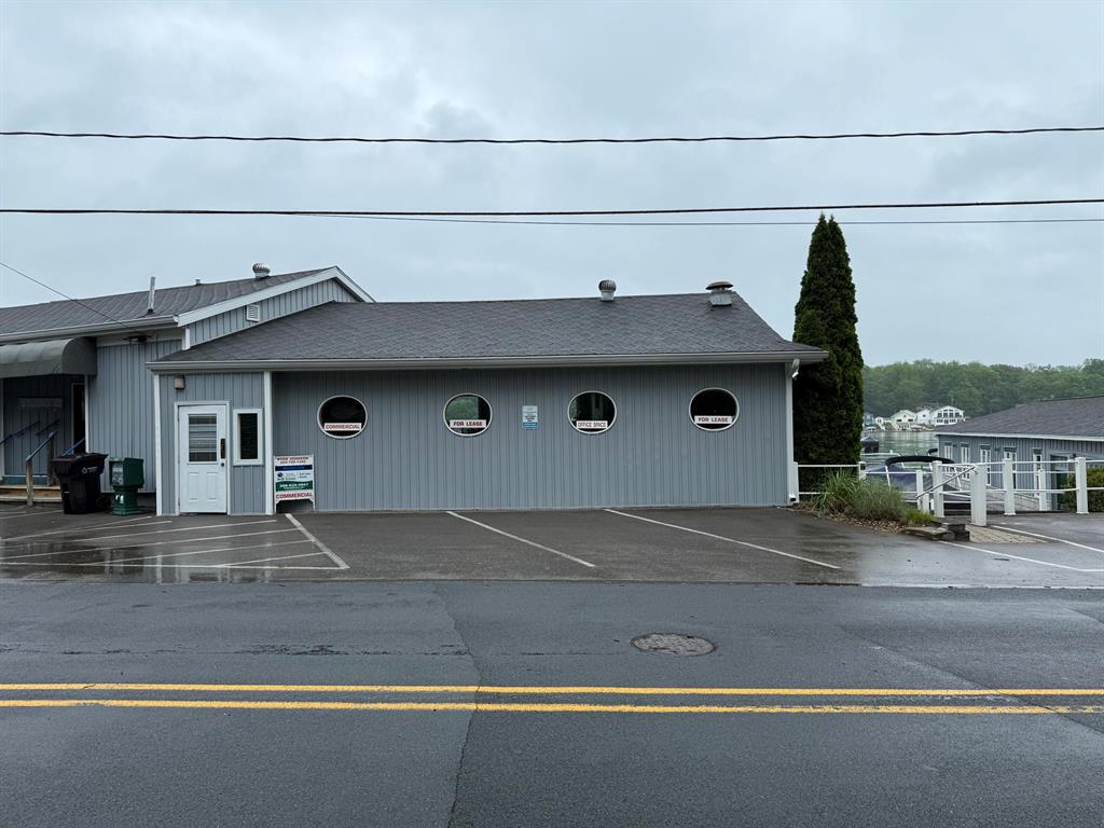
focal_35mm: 24
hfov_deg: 71.6
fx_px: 765
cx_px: 552
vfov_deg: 56.8
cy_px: 414
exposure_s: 1/1156
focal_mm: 6.76
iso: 80
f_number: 1.78
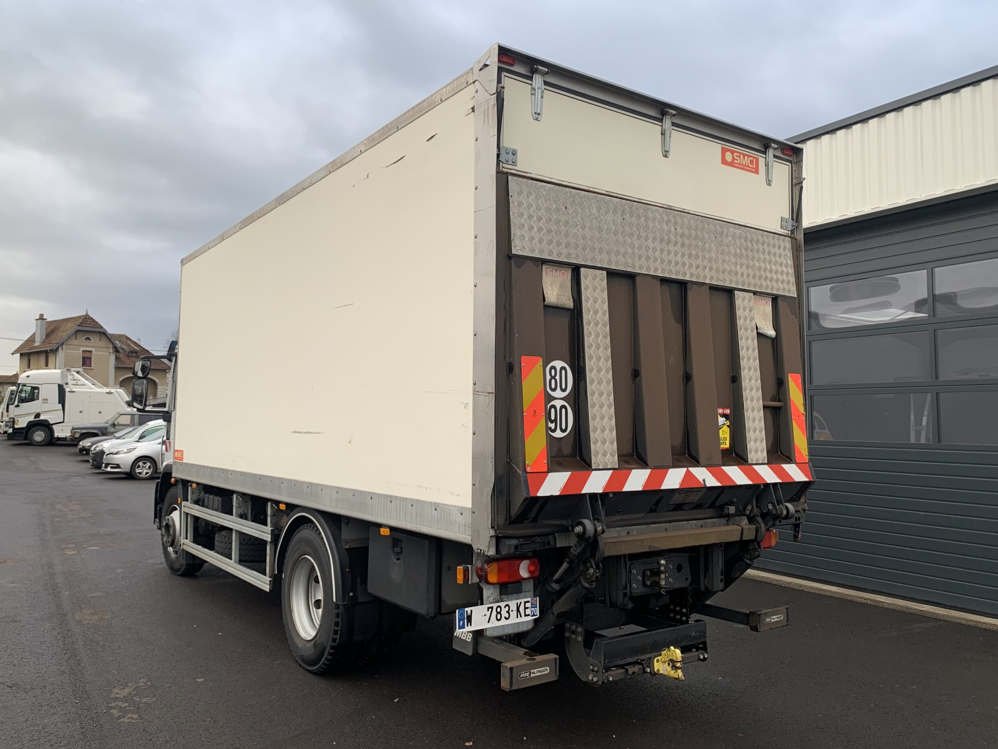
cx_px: 484
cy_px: 374
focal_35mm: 27
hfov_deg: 65.3
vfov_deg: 51.4
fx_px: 778
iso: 25
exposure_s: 1/122
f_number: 1.8
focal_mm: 4.25
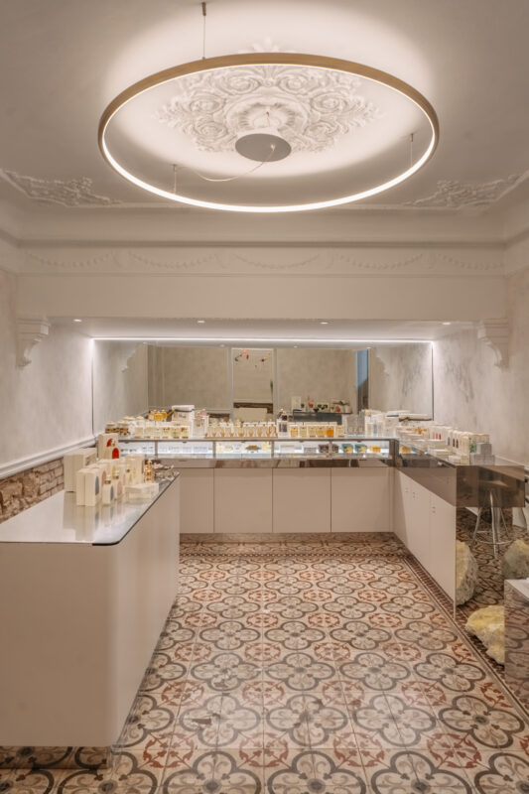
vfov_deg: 77.8
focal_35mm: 22
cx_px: 264
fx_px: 492
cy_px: 397
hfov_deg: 56.6
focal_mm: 22.3
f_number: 7.1
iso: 160
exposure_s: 1/15
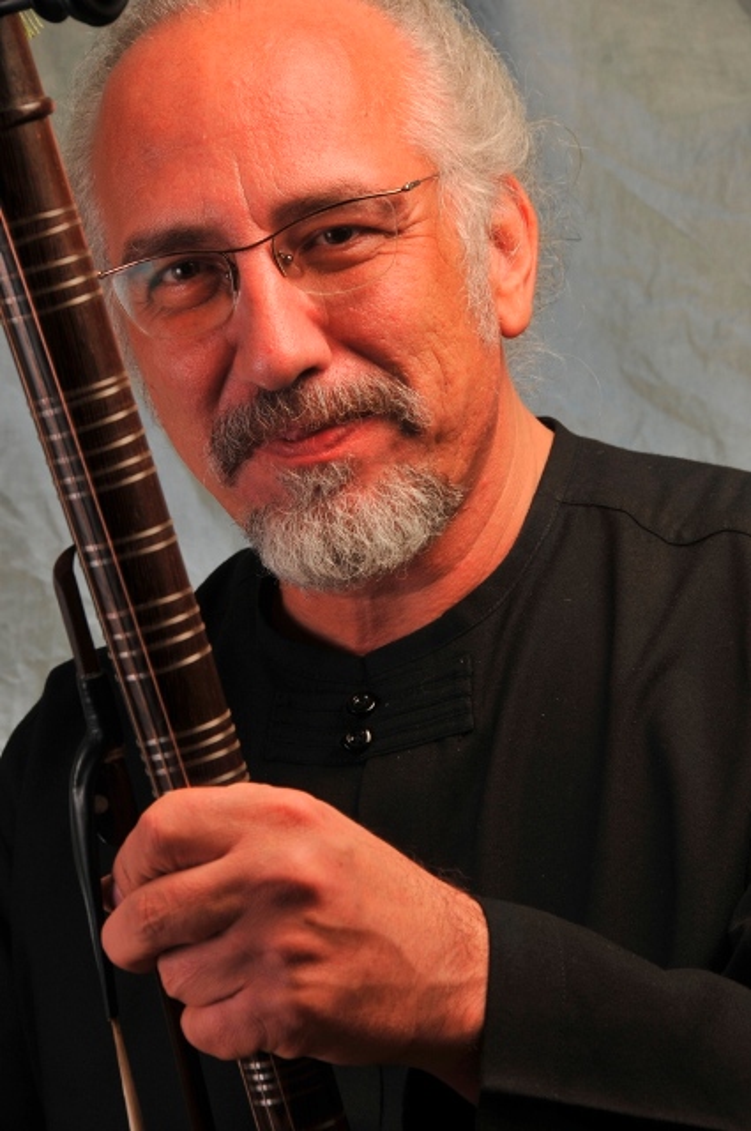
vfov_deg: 12.2
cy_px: 566
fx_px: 5271
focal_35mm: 168
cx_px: 376
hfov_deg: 8.1
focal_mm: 112
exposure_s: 1/125
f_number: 11
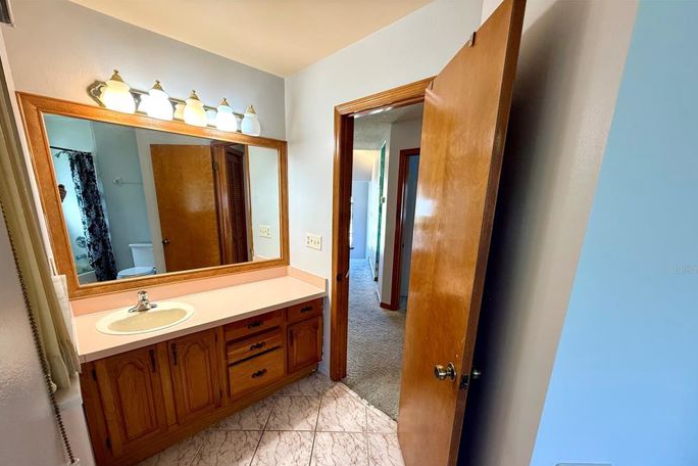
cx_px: 358
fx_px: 291
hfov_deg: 100.4
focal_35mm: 15
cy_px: 269
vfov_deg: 76.8
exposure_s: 1/60
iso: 200
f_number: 2.2
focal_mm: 2.22
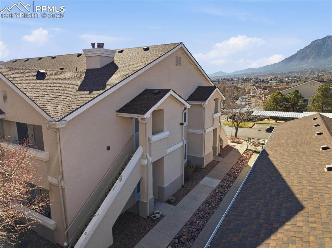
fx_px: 230
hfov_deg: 71.6
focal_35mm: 24
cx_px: 166
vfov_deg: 56.8
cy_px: 124
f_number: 1.8
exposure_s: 1/350
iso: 200
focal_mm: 8.7
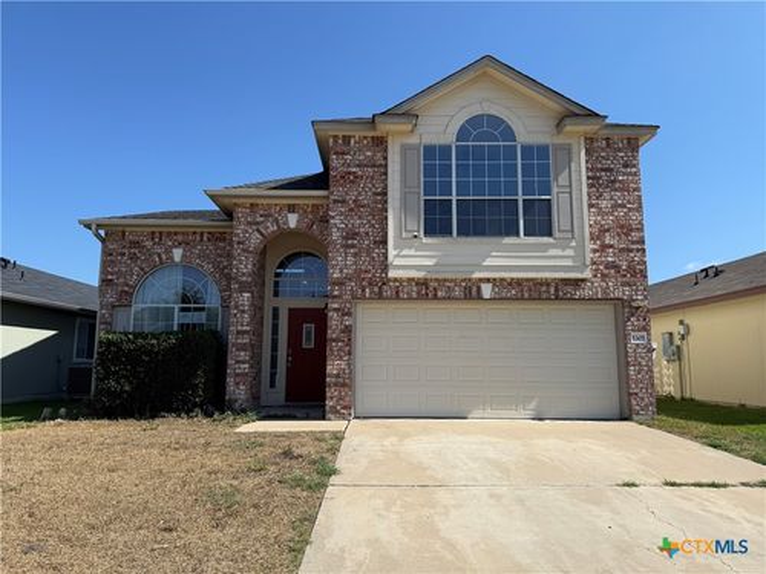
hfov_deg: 71.6
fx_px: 531
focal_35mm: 24
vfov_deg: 56.8
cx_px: 383
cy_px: 287
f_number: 1.78
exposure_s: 1/5319
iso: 80
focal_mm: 6.76
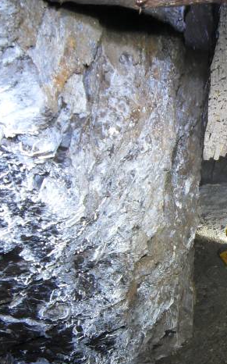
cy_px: 222
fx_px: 703
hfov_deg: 17.8
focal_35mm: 71
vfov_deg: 28.9
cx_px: 232
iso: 80
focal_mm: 6.6
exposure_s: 6
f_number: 3.5
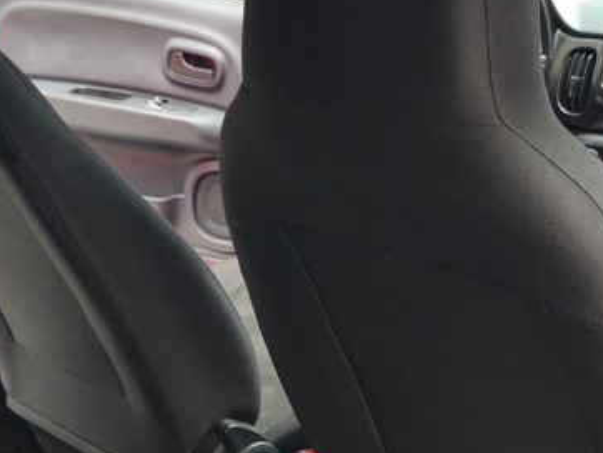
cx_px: 358
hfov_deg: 29.7
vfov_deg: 22.4
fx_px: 1133
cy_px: 340
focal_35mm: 65
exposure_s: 1/40
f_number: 1.7
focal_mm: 6.3
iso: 250
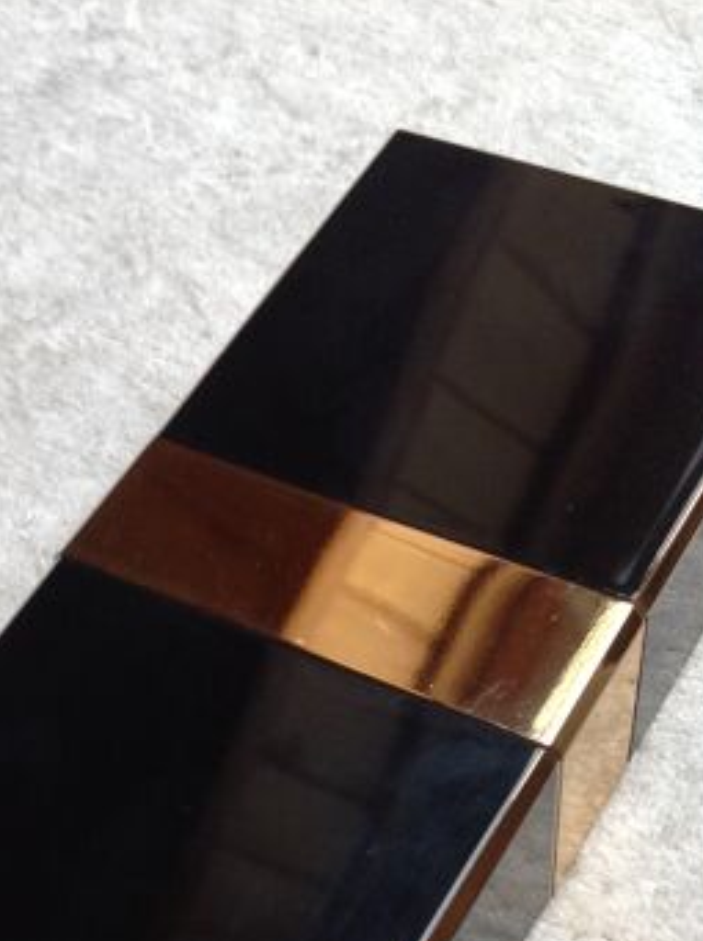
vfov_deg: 28.3
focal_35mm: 66
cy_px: 854
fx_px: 1791
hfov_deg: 22.1
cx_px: 212
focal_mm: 4.28
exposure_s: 1/15
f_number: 2.4
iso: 100
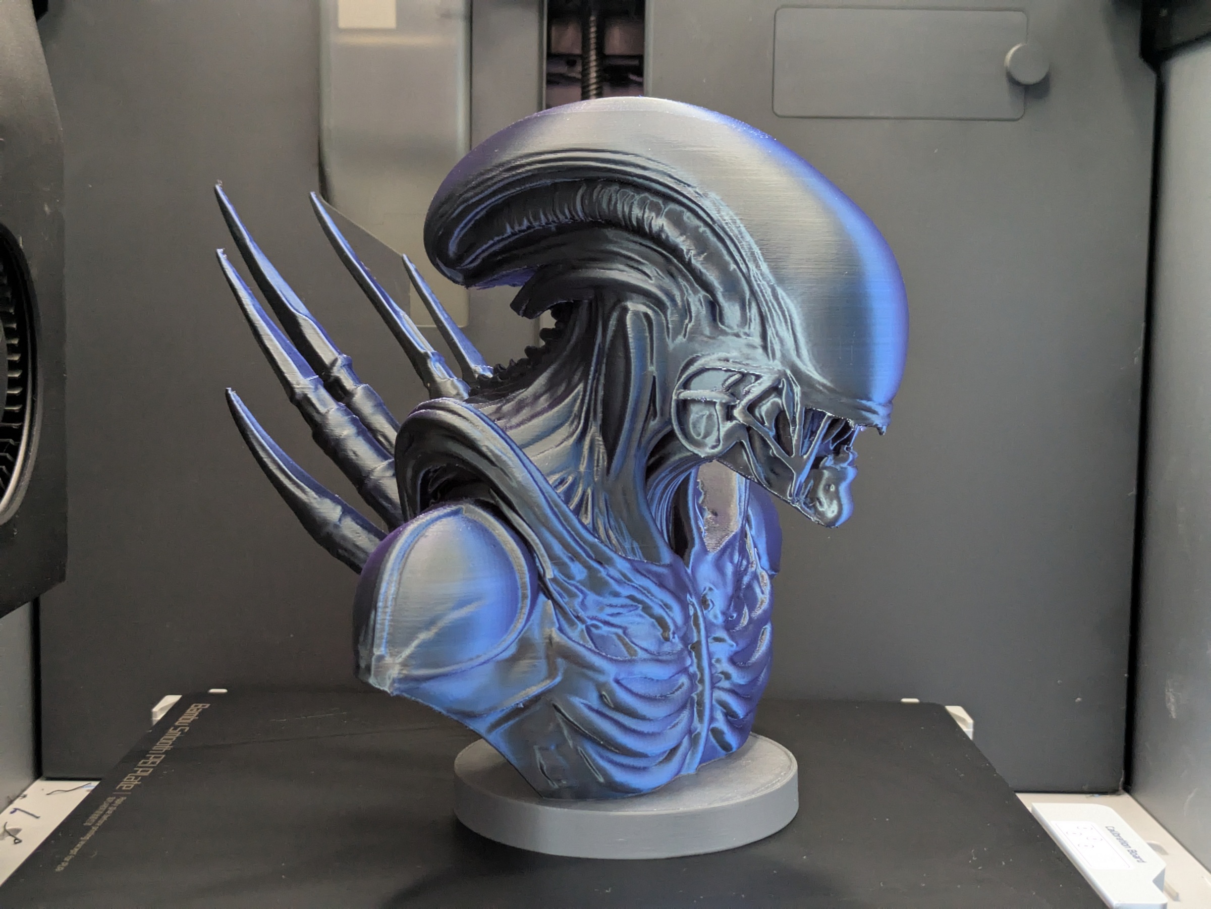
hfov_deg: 37.5
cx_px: 606
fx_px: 1785
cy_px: 454
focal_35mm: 51
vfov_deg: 28.6
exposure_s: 1/25
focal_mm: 5.43
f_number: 1.89
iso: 528
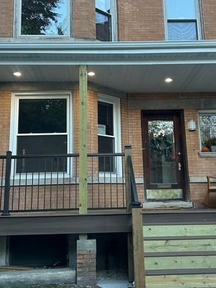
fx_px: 382
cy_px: 115
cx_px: 115
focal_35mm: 46
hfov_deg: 31.5
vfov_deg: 41.0
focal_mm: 5.7
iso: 80
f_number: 1.5
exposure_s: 1/120
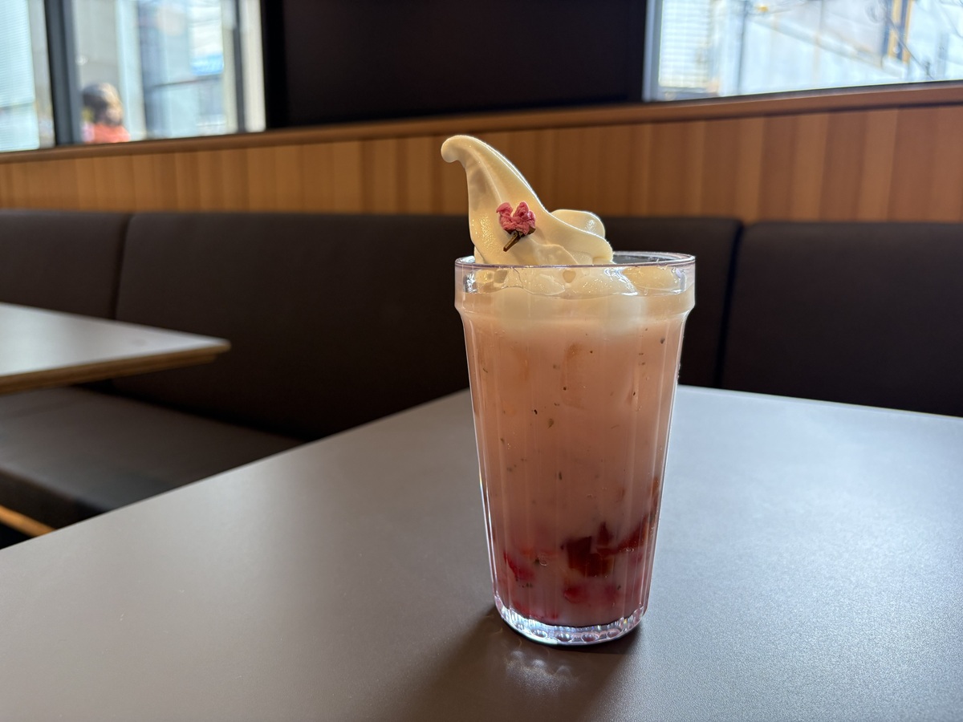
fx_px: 723
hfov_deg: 67.3
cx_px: 482
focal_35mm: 26
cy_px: 361
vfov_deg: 53.1
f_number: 1.6
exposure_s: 1/146
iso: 100
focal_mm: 5.96
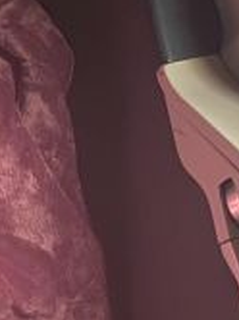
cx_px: -37
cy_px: 189
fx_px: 1043
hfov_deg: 12.8
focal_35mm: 113
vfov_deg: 17.4
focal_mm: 4.25
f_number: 1.8
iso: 500
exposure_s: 1/7
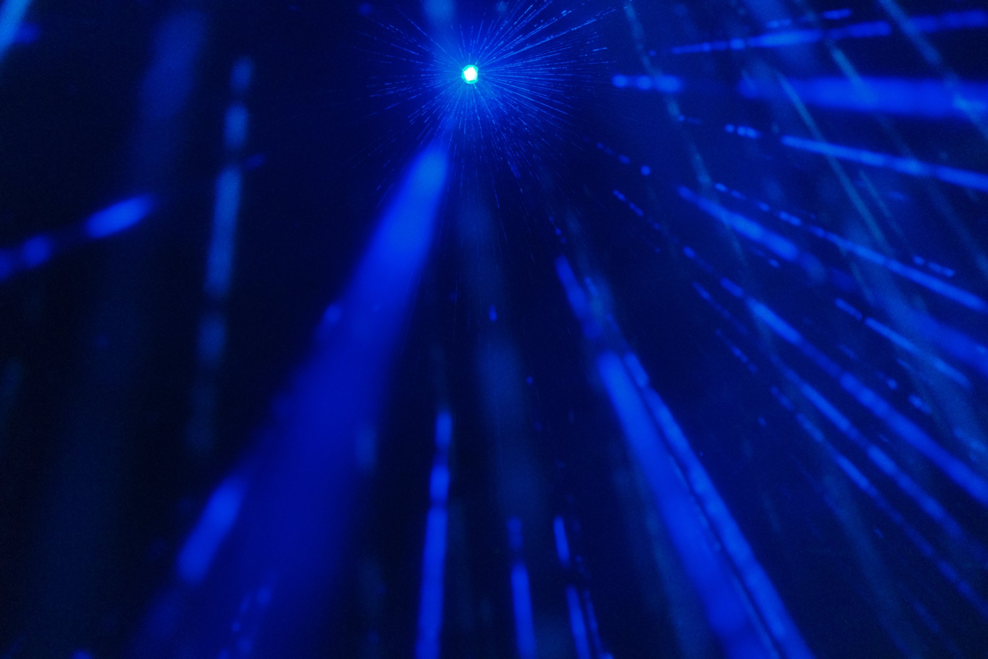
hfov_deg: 24.2
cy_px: 330
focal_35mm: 84
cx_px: 494
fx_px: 2305
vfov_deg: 16.3
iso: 6400
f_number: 1.8
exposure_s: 1/170
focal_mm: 56
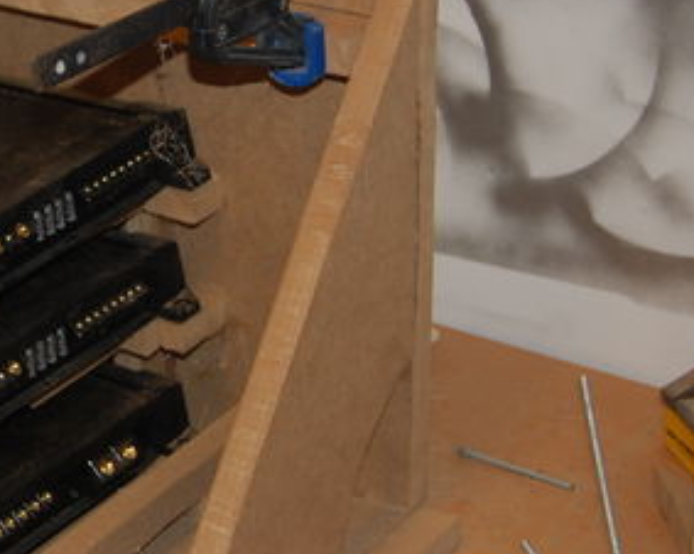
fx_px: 1827
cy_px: 194
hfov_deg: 20.7
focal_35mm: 89
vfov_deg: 17.2
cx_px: -20
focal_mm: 28
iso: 400
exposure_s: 1/60
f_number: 4.2
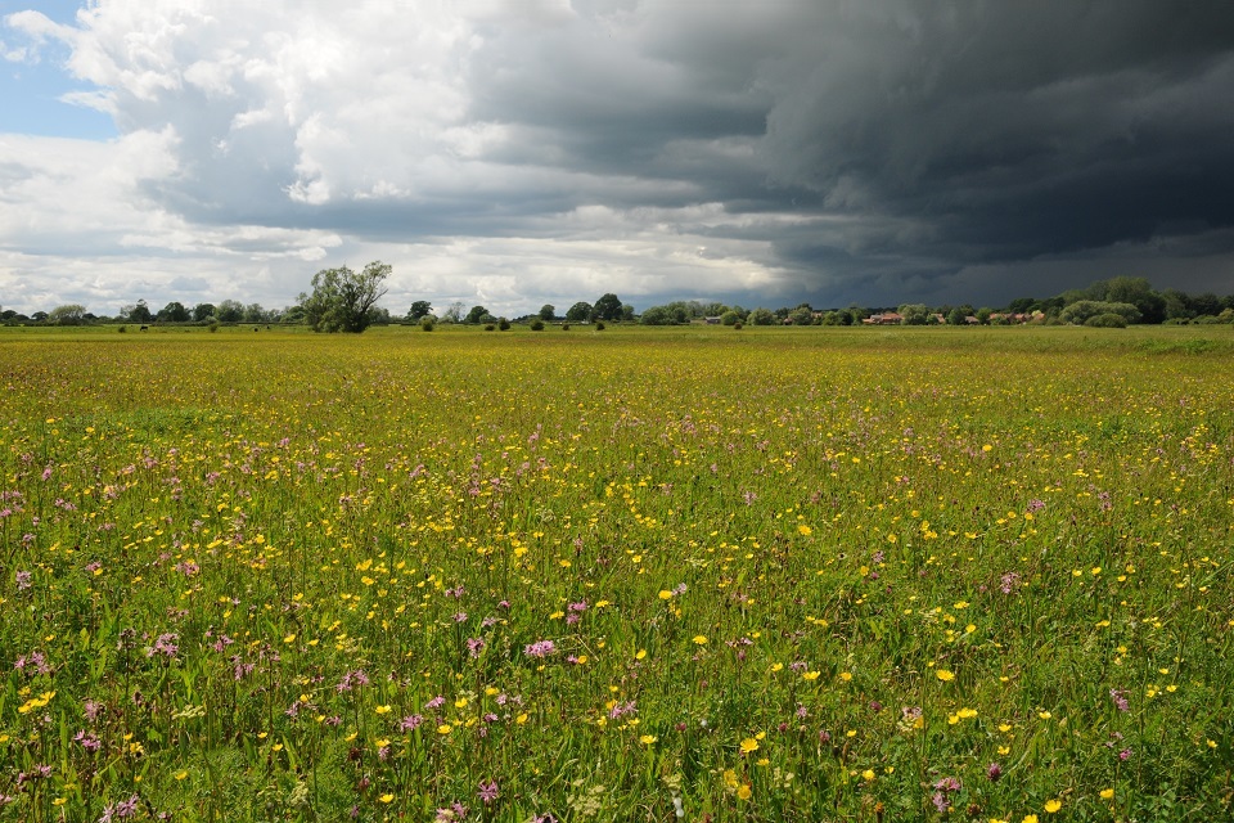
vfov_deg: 36.9
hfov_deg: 53.1
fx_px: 1234
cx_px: 617
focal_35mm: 36
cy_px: 412
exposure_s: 1/640
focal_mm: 24
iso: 320
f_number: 10
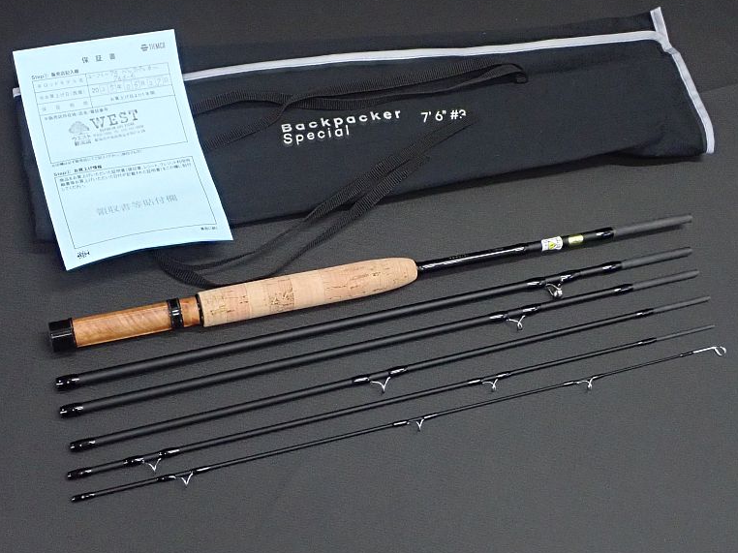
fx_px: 895
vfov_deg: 34.3
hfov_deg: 44.8
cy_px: 276
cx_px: 354
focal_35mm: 42
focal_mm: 7.34
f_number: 4
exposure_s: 1/40
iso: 1250
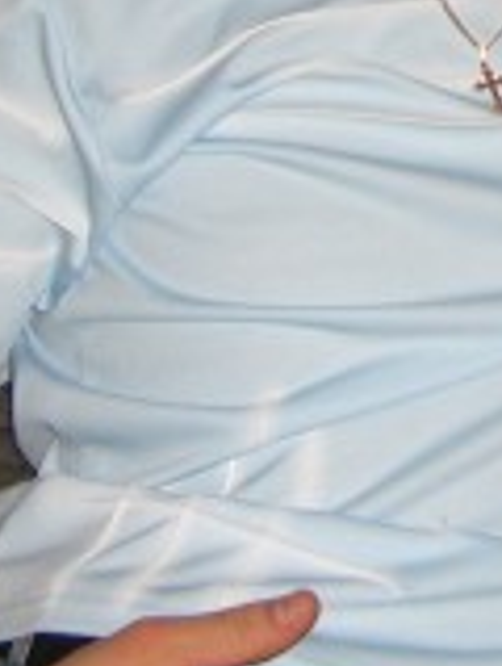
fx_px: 2754
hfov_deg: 10.2
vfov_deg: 13.4
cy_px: -151
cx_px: 699
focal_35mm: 143
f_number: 2.8
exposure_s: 1/60
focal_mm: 7.9
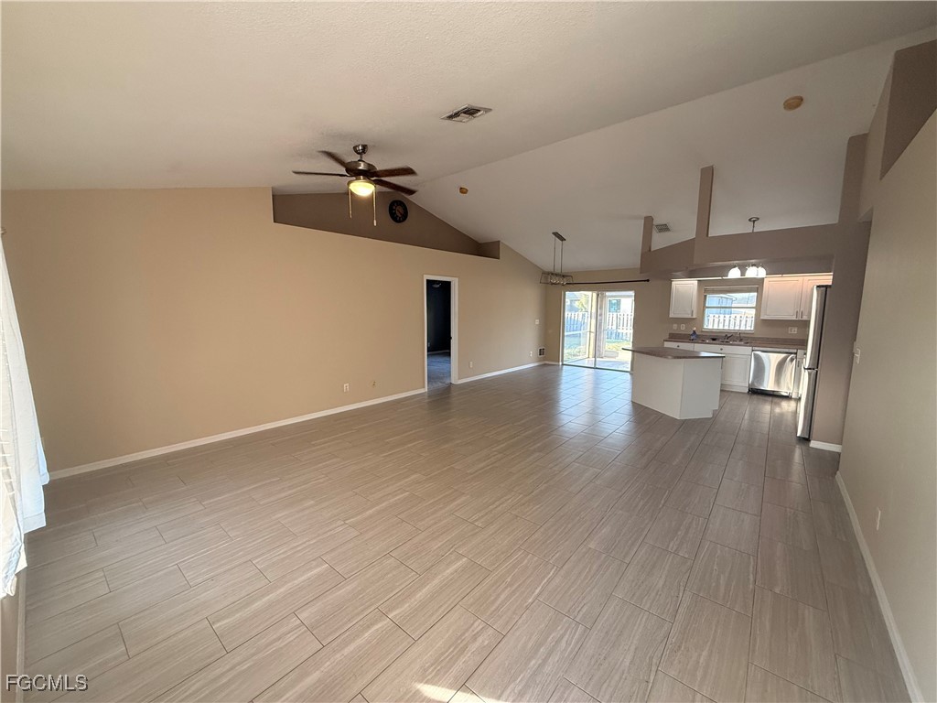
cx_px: 468
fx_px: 379
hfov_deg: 102.1
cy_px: 352
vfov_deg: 85.7
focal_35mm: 14
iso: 200
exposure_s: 1/120
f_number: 2.2
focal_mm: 2.22
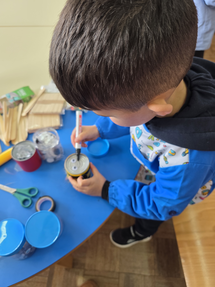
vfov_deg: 73.9
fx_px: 190
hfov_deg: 58.9
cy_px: 144
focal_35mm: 23
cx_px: 108
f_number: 1.7
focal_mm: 6.3
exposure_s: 1/100
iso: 125
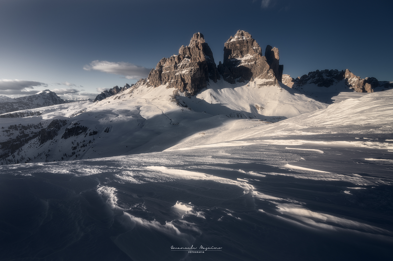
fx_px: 153
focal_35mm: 14
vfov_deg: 81.1
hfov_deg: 104.3
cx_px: 196
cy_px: 130
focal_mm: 14
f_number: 8
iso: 100
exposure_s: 1/125
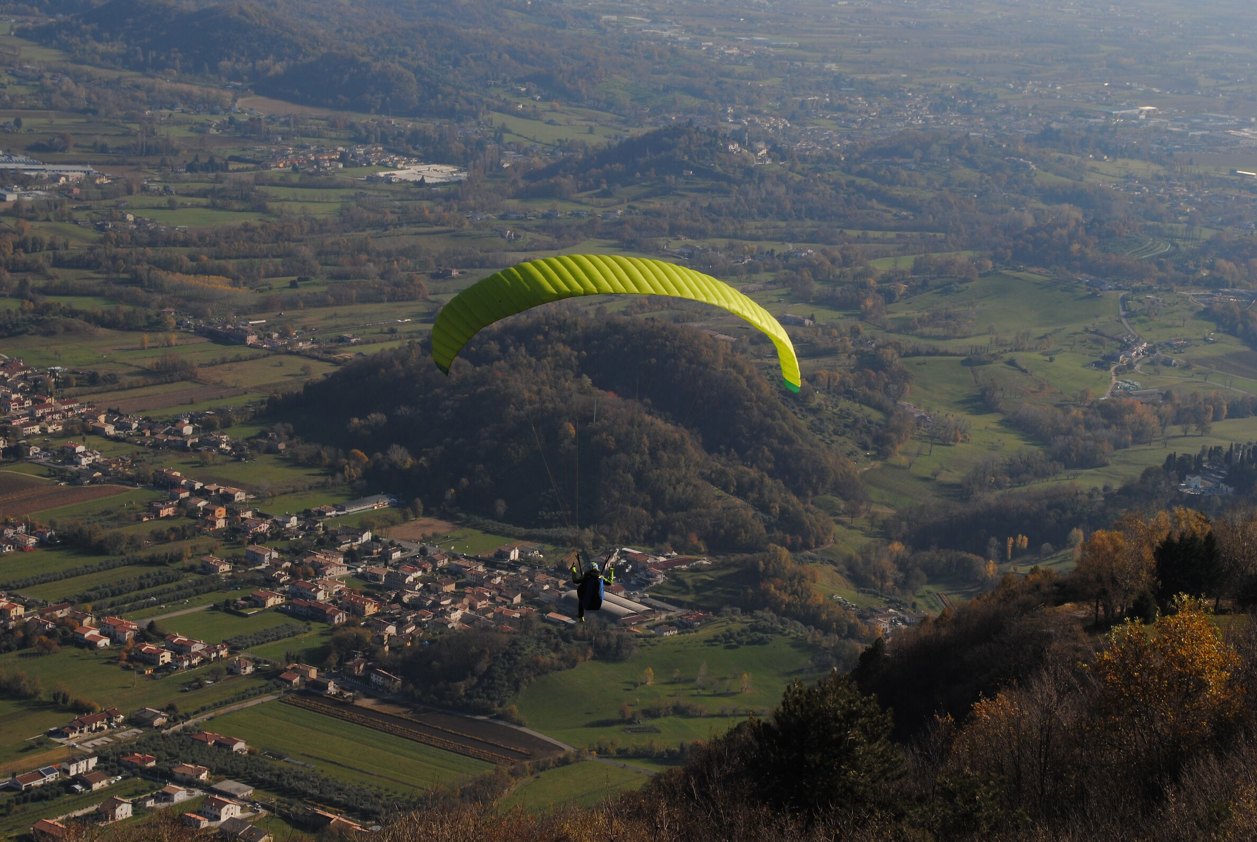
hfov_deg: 24.3
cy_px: 417
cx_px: 627
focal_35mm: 84
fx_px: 2920
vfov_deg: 16.4
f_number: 11
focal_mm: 55
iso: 100
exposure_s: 1/250
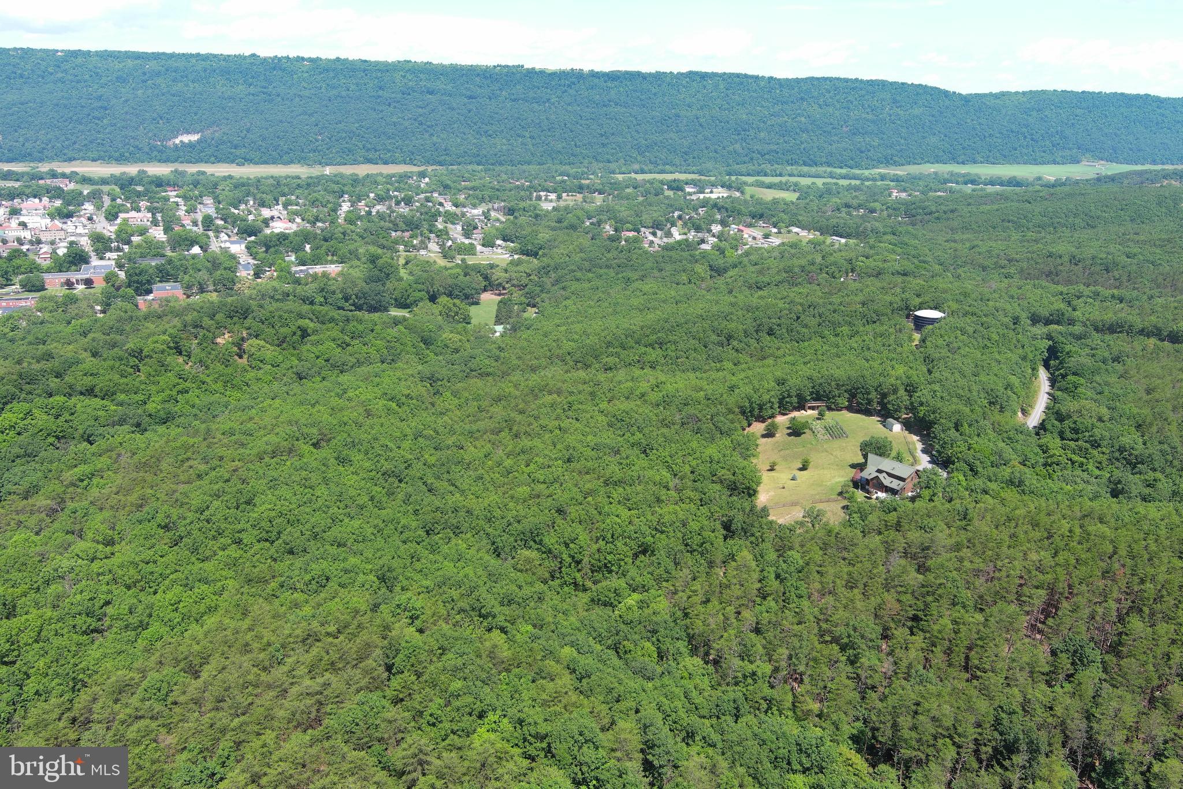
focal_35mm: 29
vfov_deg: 45.0
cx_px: 592
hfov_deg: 63.7
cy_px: 394
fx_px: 953
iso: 100
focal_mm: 10.57
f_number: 2.8
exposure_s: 1/564
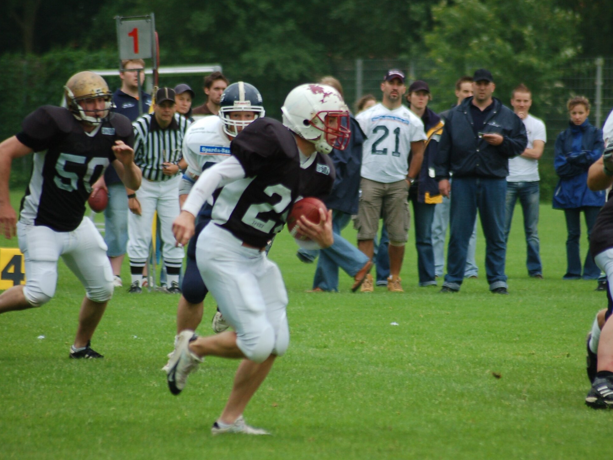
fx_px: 6941
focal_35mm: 392
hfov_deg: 5.1
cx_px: 344
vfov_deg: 3.8
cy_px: 230
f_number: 5.3
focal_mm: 240
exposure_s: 1/500
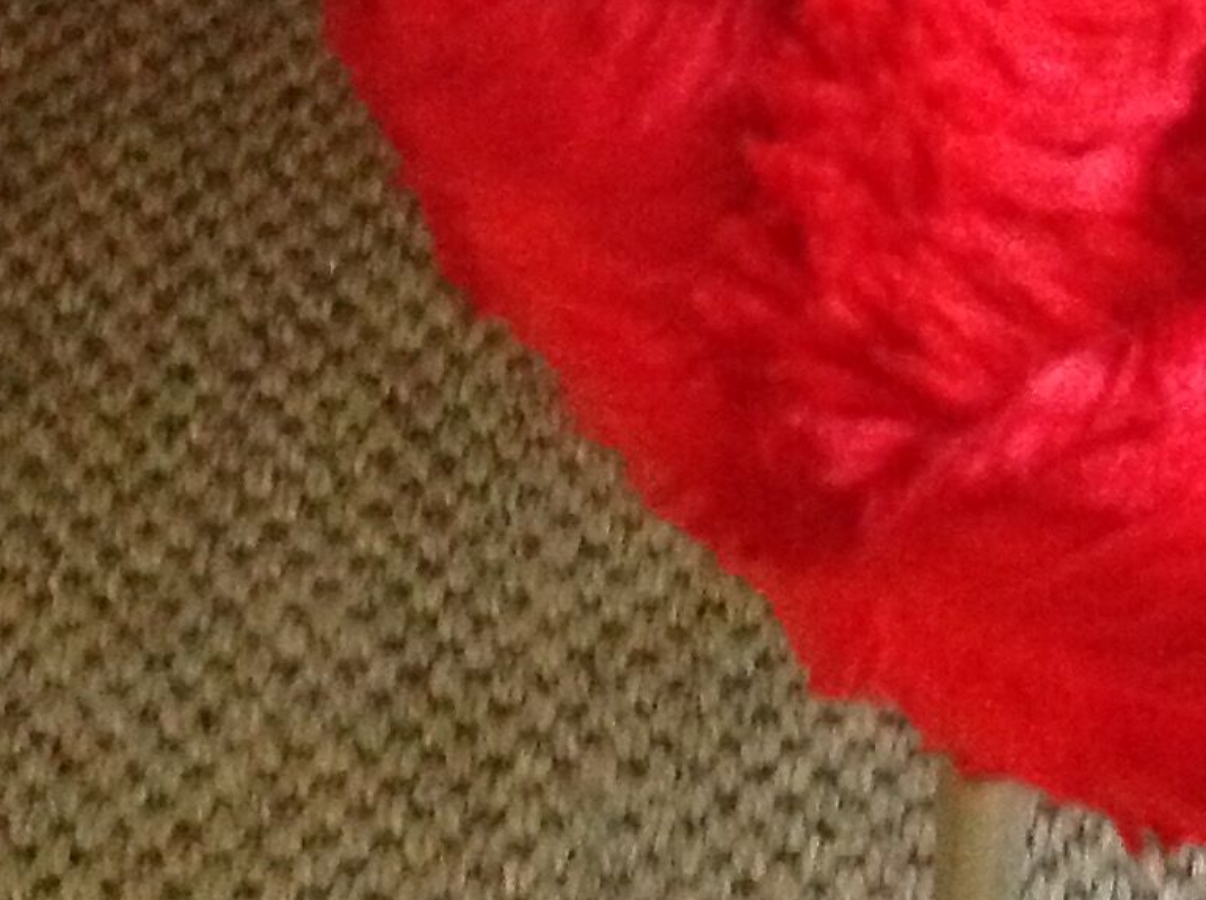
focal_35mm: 118
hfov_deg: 15.9
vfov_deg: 11.9
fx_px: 4104
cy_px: -491
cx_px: 1540
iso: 800
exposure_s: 1/15
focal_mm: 4.28
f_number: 2.4
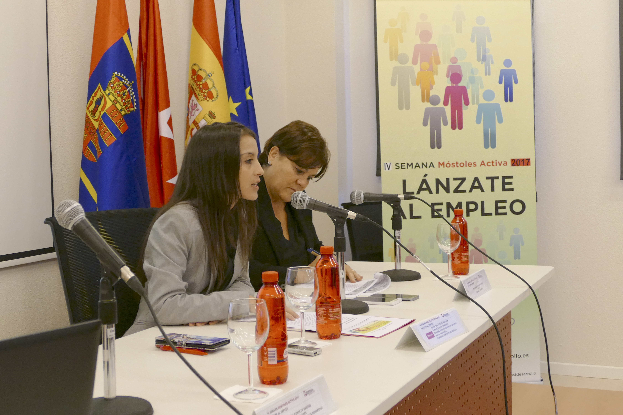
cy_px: 208
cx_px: 312
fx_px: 796
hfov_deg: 42.7
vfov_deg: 29.2
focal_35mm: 46
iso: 500
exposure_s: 1/80
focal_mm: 16.74
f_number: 3.2
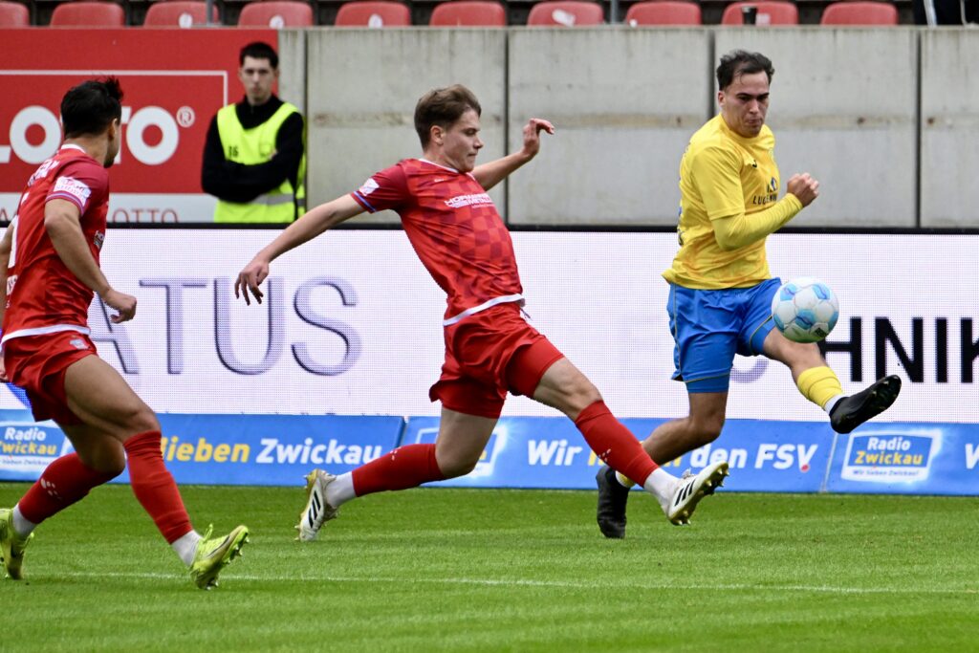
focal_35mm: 340
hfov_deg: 6.1
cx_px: 490
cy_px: 326
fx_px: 9247
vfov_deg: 4.0
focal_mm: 340
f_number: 5.6
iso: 3600
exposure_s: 1/1600
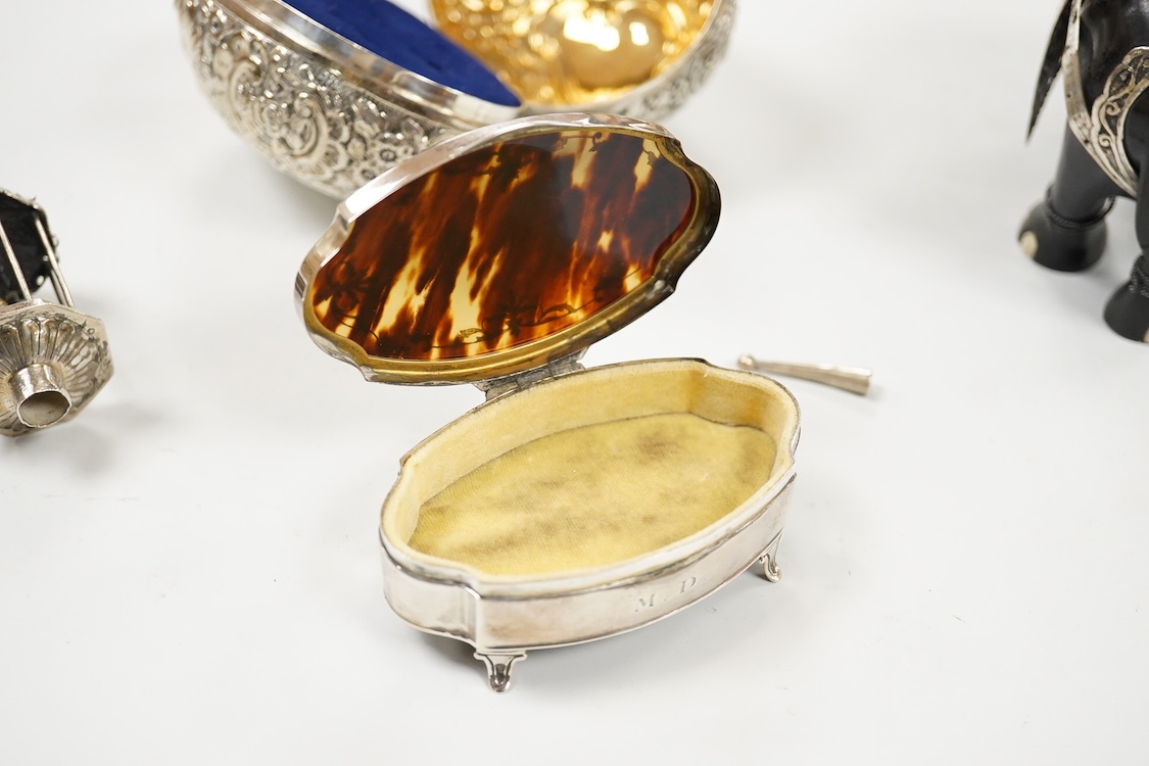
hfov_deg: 43.6
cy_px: 383
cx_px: 574
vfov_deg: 29.9
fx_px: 1436
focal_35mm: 45
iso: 2500
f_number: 3.5
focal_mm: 30
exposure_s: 1/320
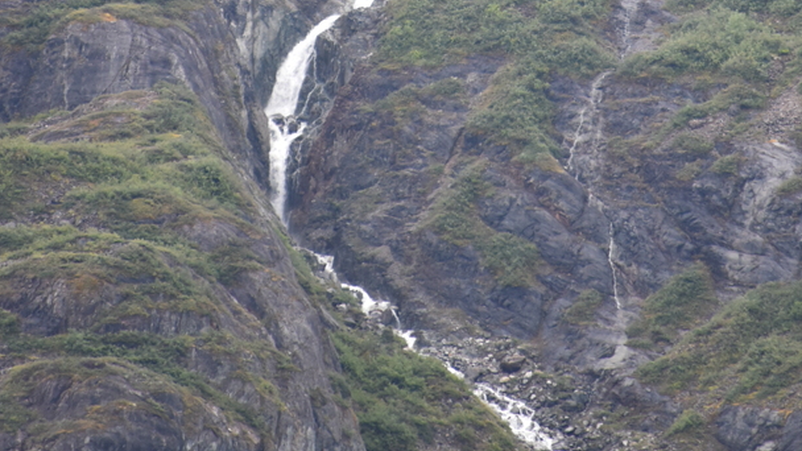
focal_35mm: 662
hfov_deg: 3.3
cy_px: -253
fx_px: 14078
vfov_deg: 1.8
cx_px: 503
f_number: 5.6
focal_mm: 300
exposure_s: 1/640
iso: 1100
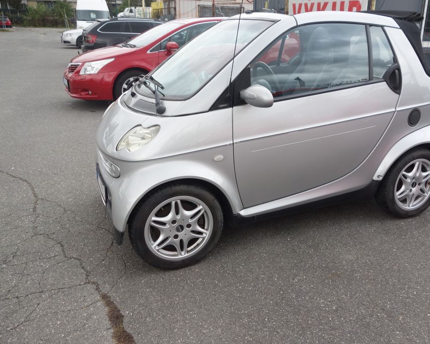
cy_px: 174
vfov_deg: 45.8
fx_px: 407
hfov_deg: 55.2
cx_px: 259
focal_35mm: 32
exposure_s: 1/100
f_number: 3.2
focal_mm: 10.4
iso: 125
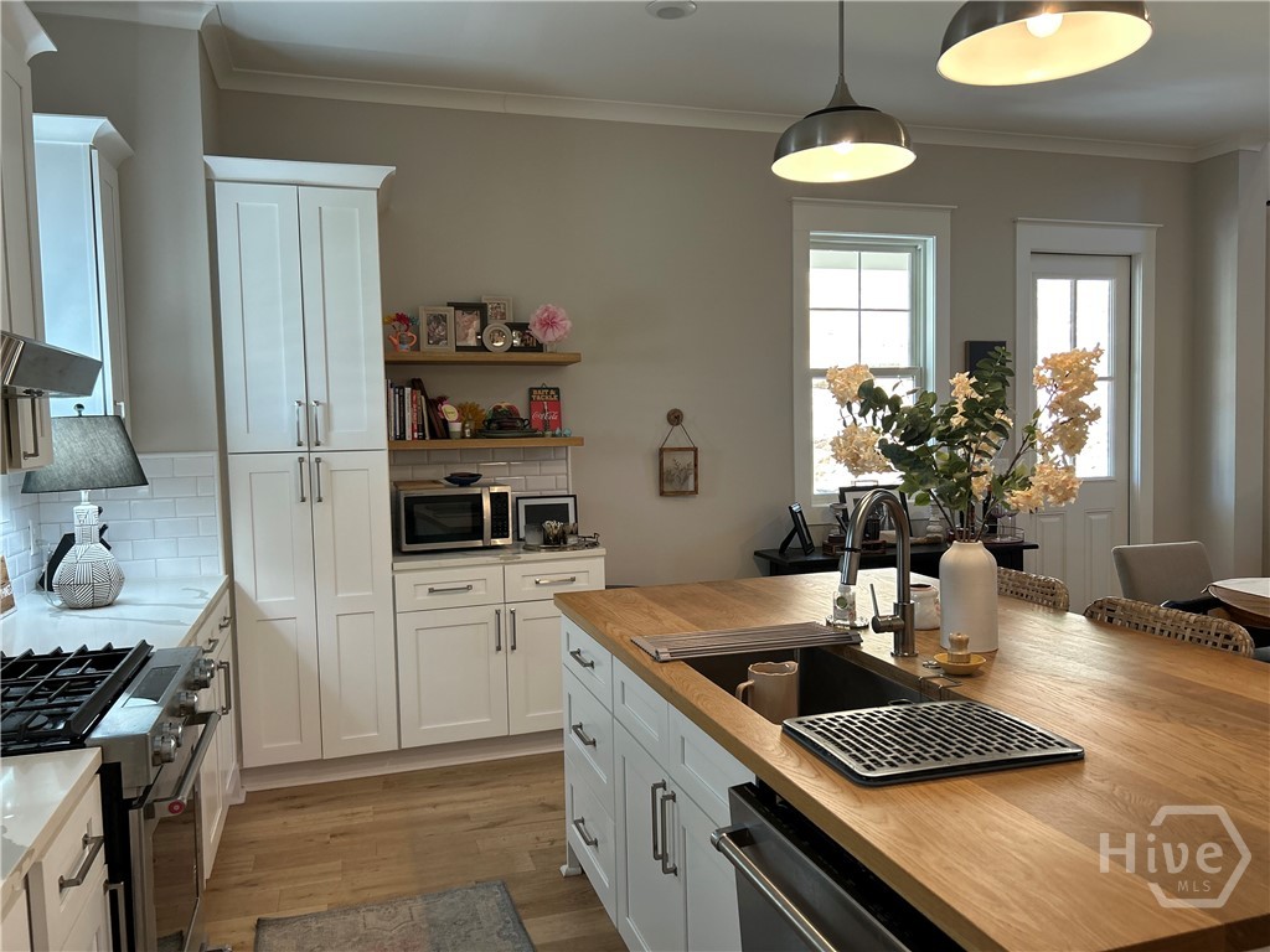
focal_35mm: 26
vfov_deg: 53.1
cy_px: 476
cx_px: 635
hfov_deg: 67.3
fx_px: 954
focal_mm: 5.7
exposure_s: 1/120
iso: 125
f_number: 1.5
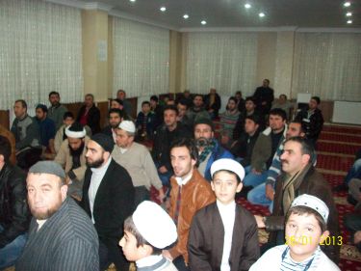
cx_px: 180
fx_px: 354
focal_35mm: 34
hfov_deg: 54.0
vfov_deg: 41.8
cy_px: 136
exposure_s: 1/60
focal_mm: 5.7
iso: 400
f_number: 2.8
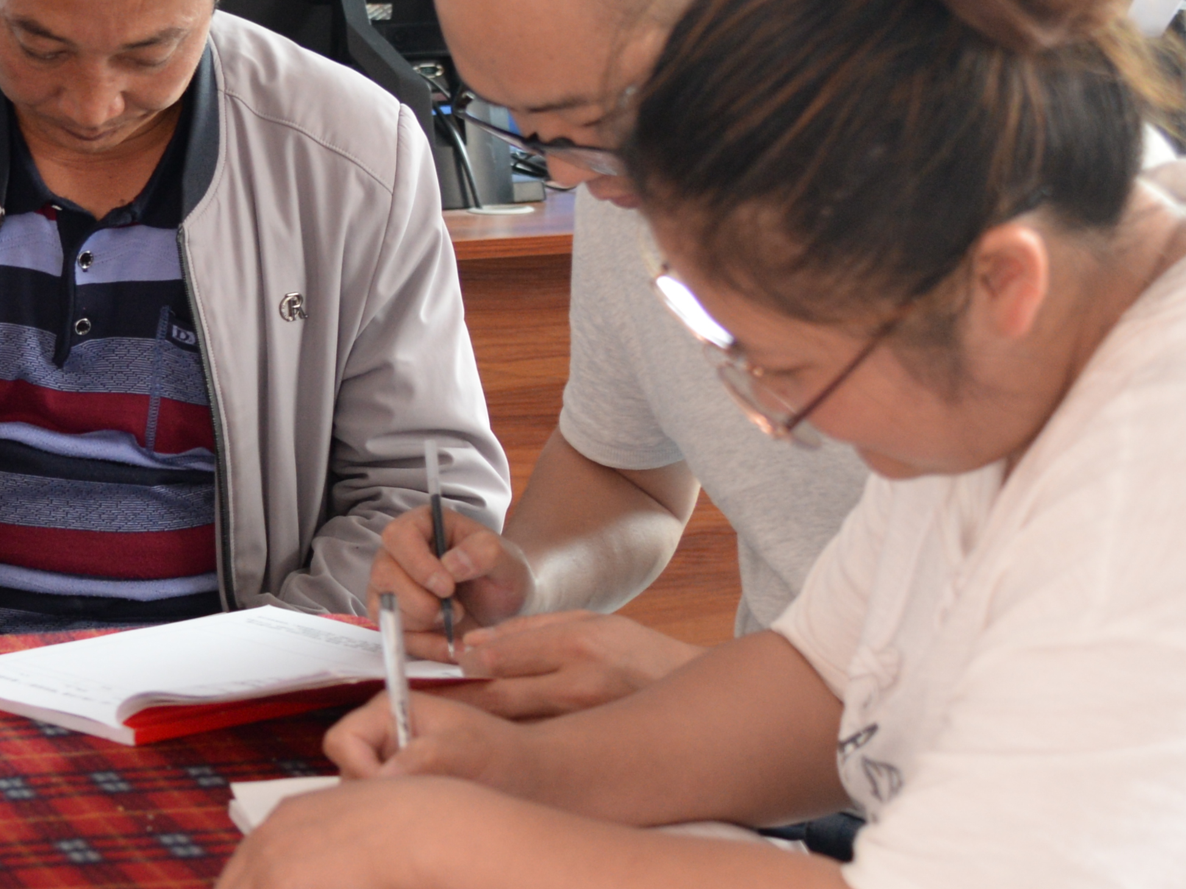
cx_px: -308
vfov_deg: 13.1
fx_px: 3871
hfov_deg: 16.6
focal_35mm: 113
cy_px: 226
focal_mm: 38
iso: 800
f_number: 4
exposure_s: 1/40
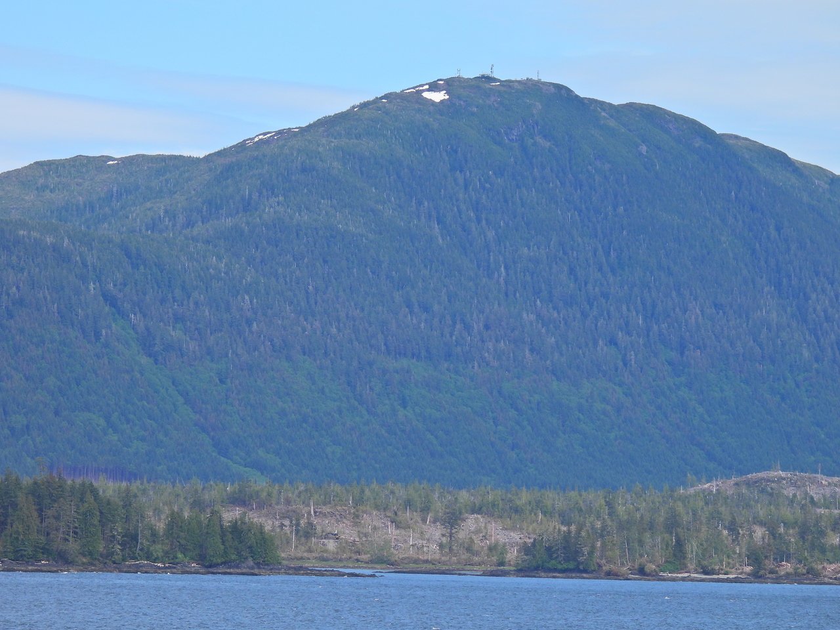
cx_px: 420
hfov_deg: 9.9
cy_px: 315
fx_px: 4853
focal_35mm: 200
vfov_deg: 7.4
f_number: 4.5
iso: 100
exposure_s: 1/800
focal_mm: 35.7
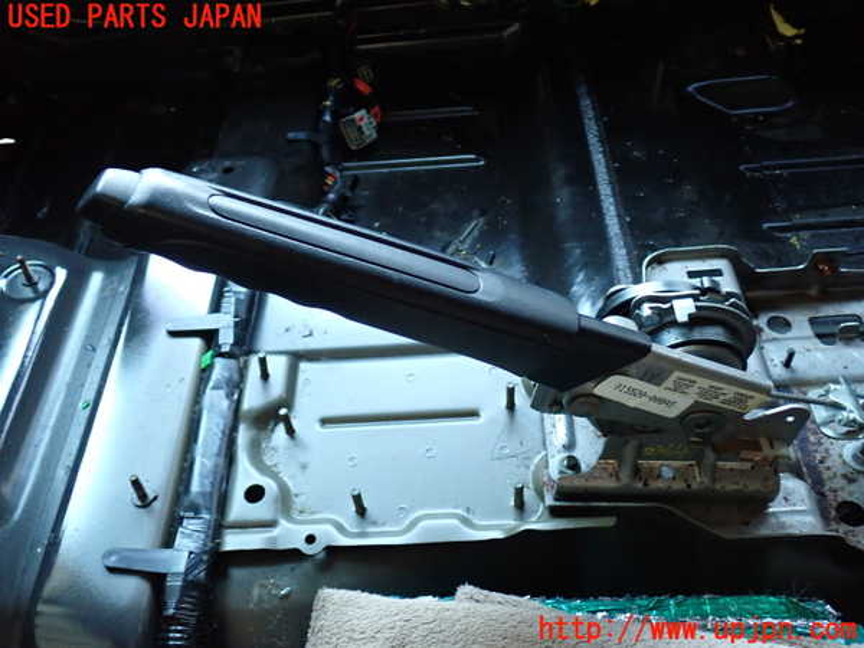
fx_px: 799
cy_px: 324
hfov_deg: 56.8
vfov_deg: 44.2
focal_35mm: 32
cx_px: 432
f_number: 2.4
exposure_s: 1/30
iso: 800
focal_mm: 5.79
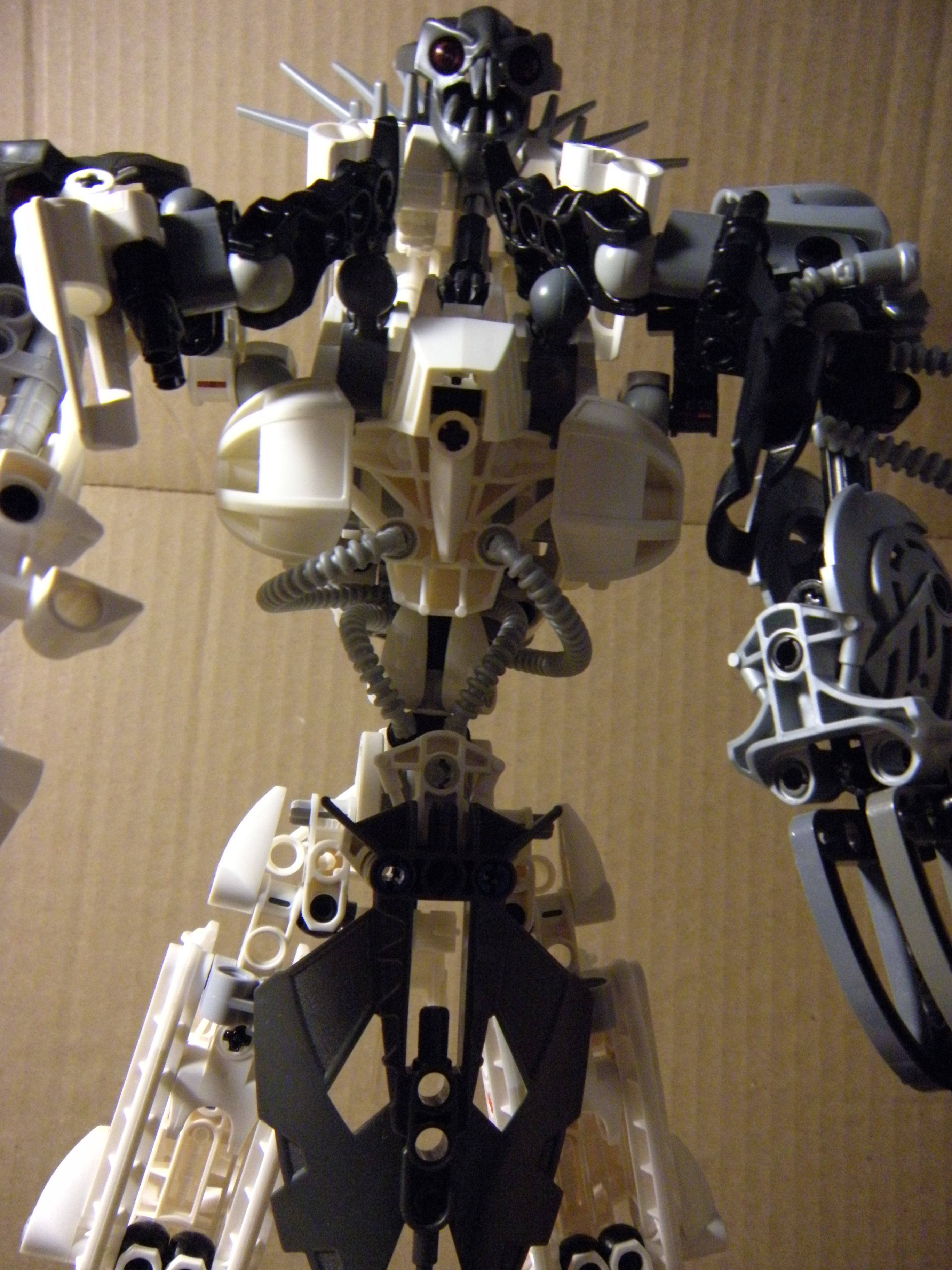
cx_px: 476
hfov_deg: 40.7
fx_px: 1283
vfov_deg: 52.6
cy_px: 635
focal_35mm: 35
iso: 400
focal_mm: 5.9
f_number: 3.8
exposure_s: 1/47.3
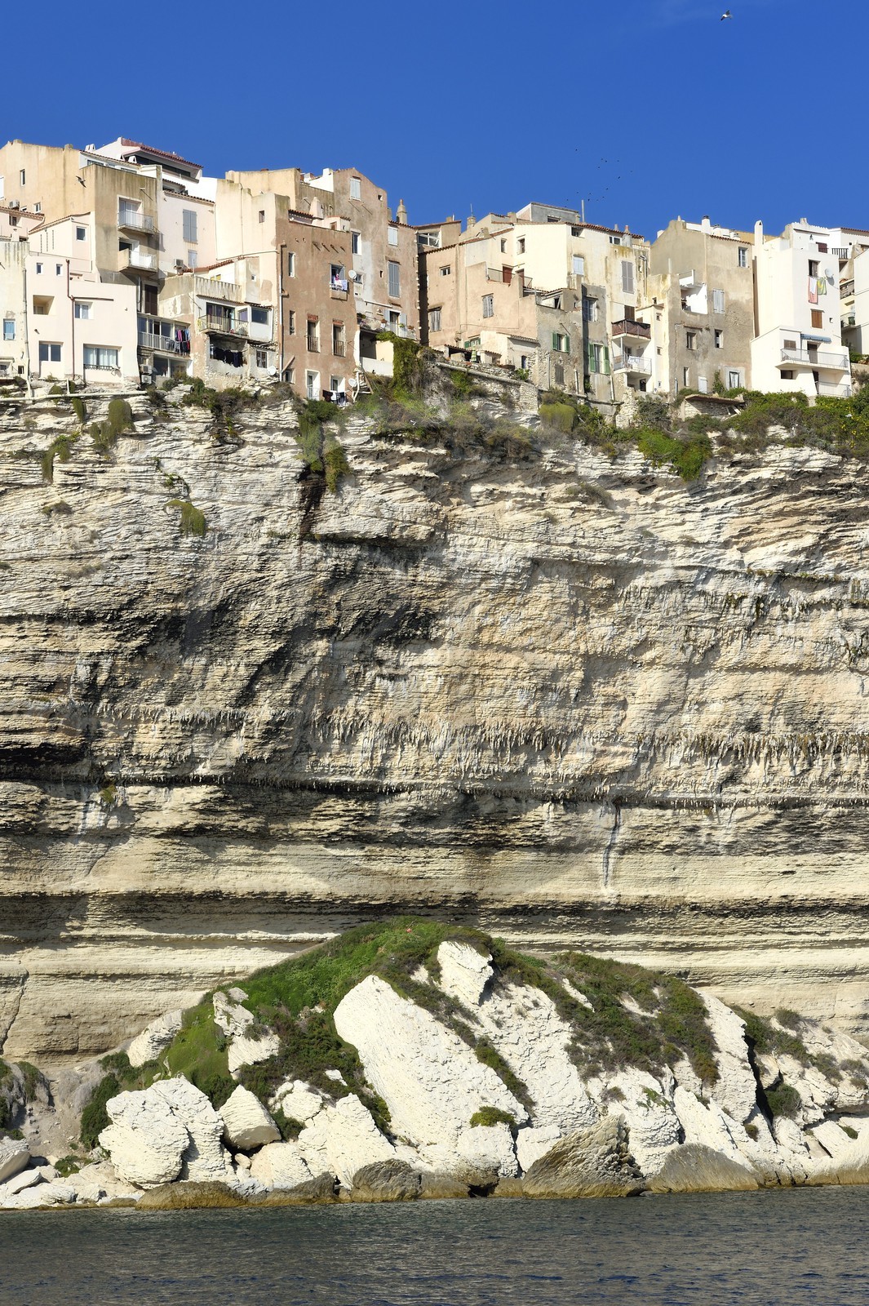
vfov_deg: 22.2
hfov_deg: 14.8
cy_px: 653
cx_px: 434
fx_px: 3335
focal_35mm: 92
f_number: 13
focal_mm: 92
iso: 200
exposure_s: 1/500
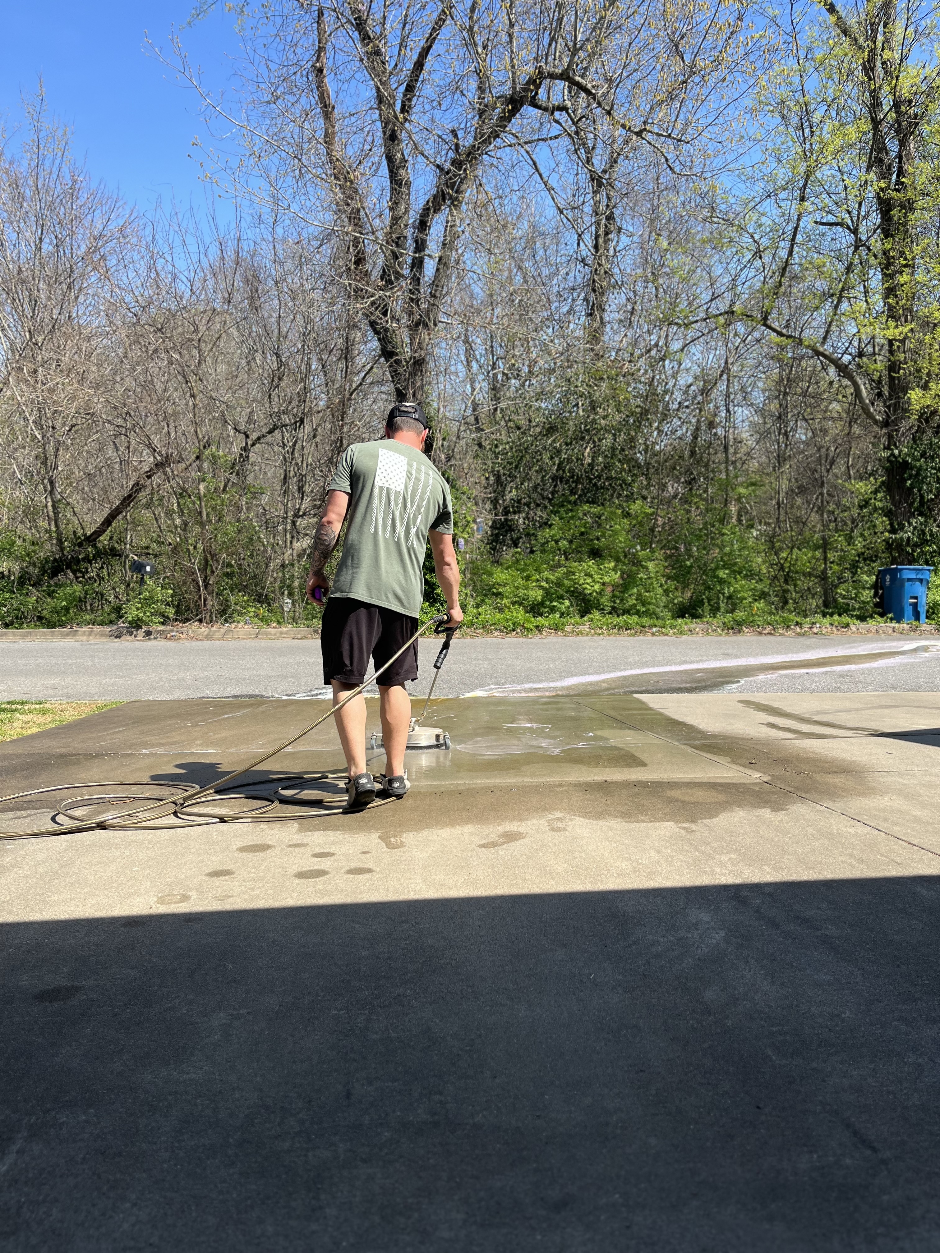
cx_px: 470
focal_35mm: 26
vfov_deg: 67.3
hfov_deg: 53.1
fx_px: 941
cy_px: 626
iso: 50
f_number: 1.6
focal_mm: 5.1
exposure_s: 1/2024
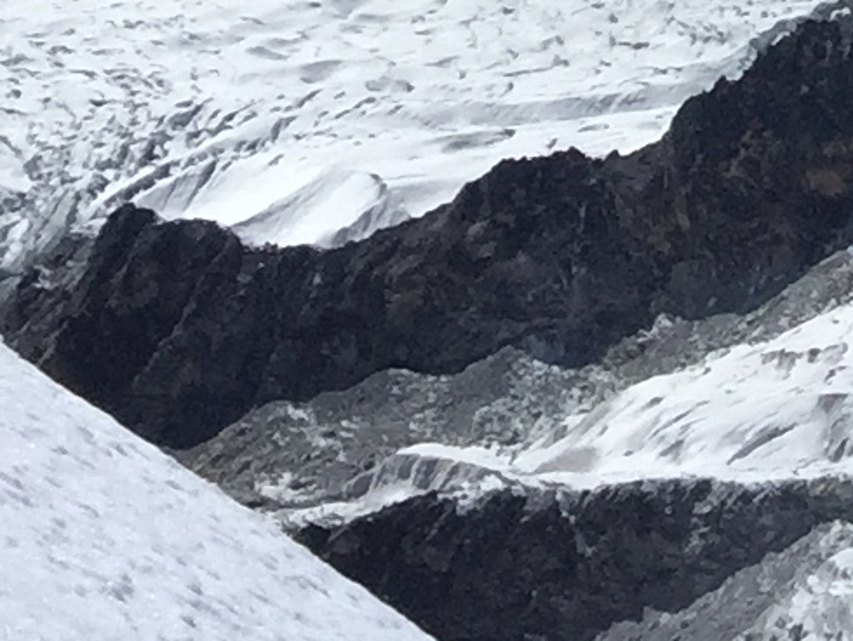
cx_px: 1894
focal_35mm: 193
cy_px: -1134
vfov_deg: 7.0
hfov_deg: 9.4
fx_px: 4758
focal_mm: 4.15
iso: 32
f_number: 2.2
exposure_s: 1/7937
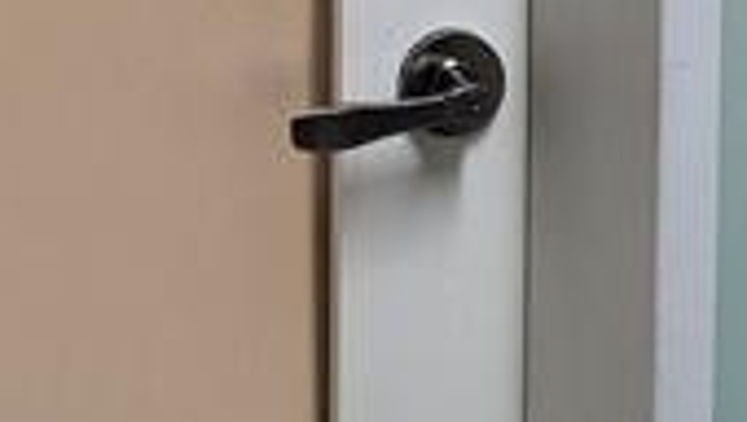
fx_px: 2637
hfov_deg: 16.0
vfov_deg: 8.8
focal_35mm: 133
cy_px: -330
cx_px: 180
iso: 160
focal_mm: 4.25
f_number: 1.8
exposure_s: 1/120
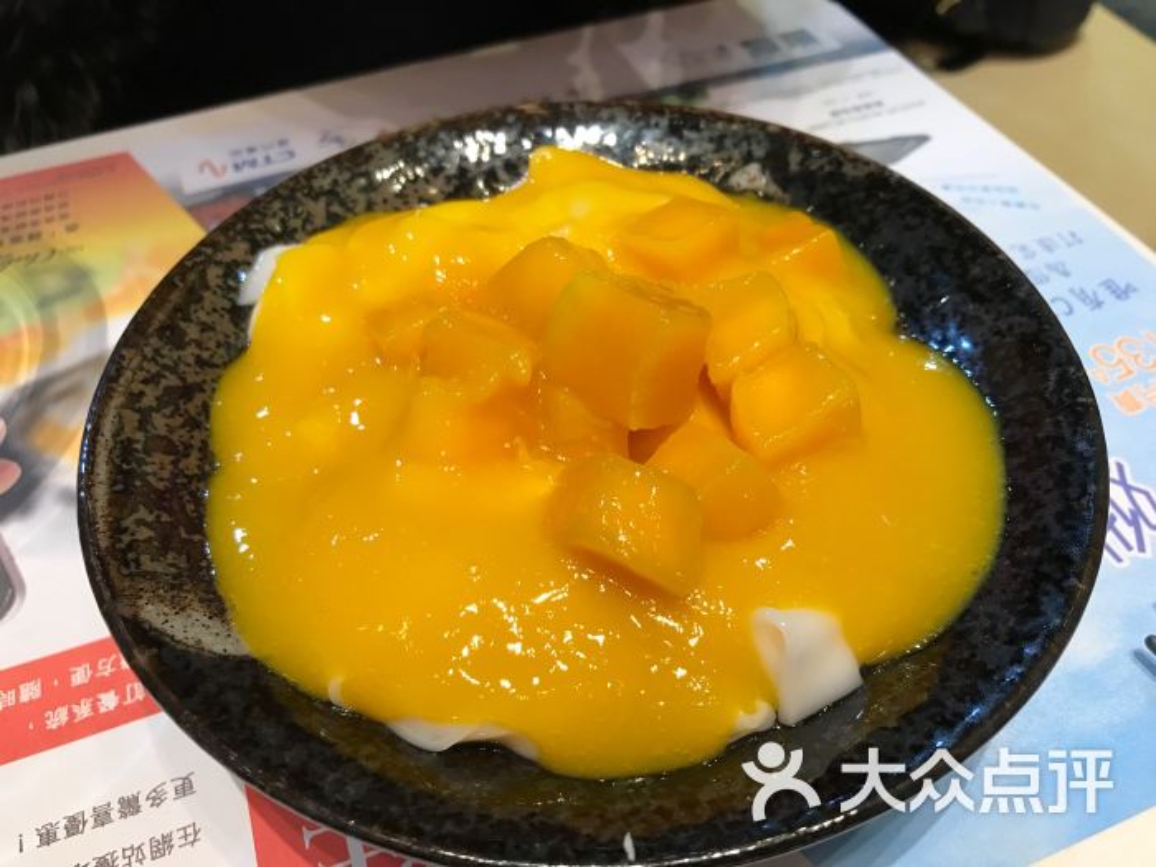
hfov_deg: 63.4
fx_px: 935
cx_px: 578
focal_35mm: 28
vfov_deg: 49.7
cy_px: 434
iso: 25
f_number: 1.8
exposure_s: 1/33
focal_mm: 3.99
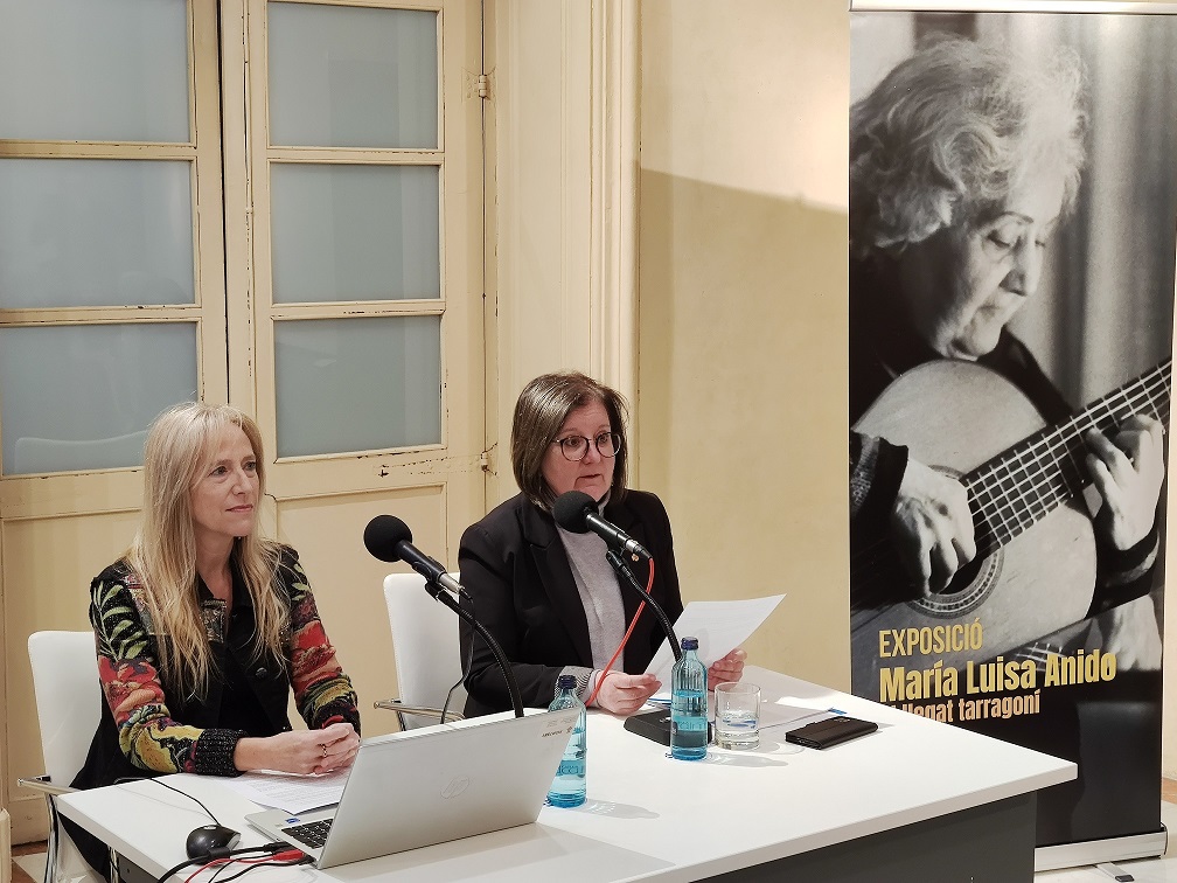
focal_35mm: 41
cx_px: 588
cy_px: 442
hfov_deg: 45.8
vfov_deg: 35.1
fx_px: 1394
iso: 301
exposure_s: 1/50
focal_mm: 8.16
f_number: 2
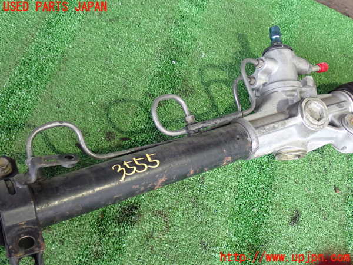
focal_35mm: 44
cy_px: 132
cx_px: 176
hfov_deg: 42.9
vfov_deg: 32.9
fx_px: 449
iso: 800
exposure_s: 1/40
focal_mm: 7.84
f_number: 2.9
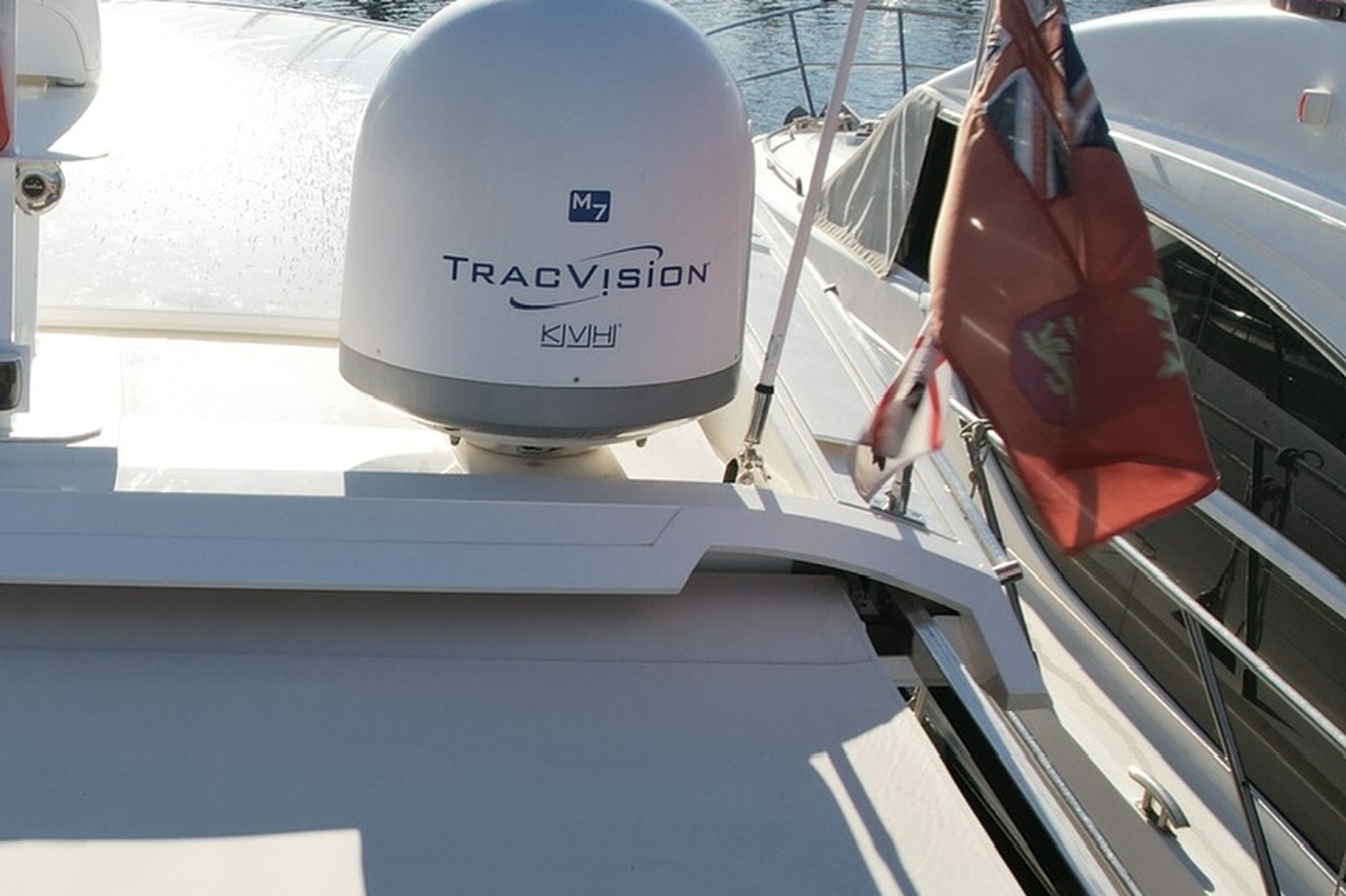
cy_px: 919
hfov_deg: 34.8
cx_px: 12
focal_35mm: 52
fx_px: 1944
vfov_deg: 24.6
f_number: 2.8
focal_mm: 8.38
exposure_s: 1/80
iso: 130
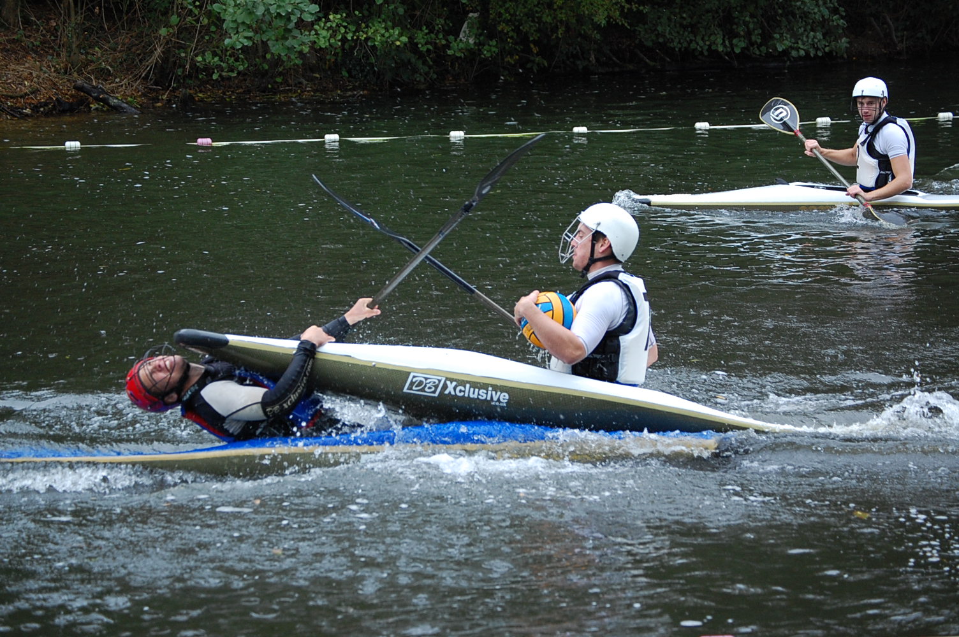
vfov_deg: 12.2
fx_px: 2994
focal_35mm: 112
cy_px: 318
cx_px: 480
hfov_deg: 18.2
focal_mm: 75
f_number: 4.5
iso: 640
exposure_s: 1/500
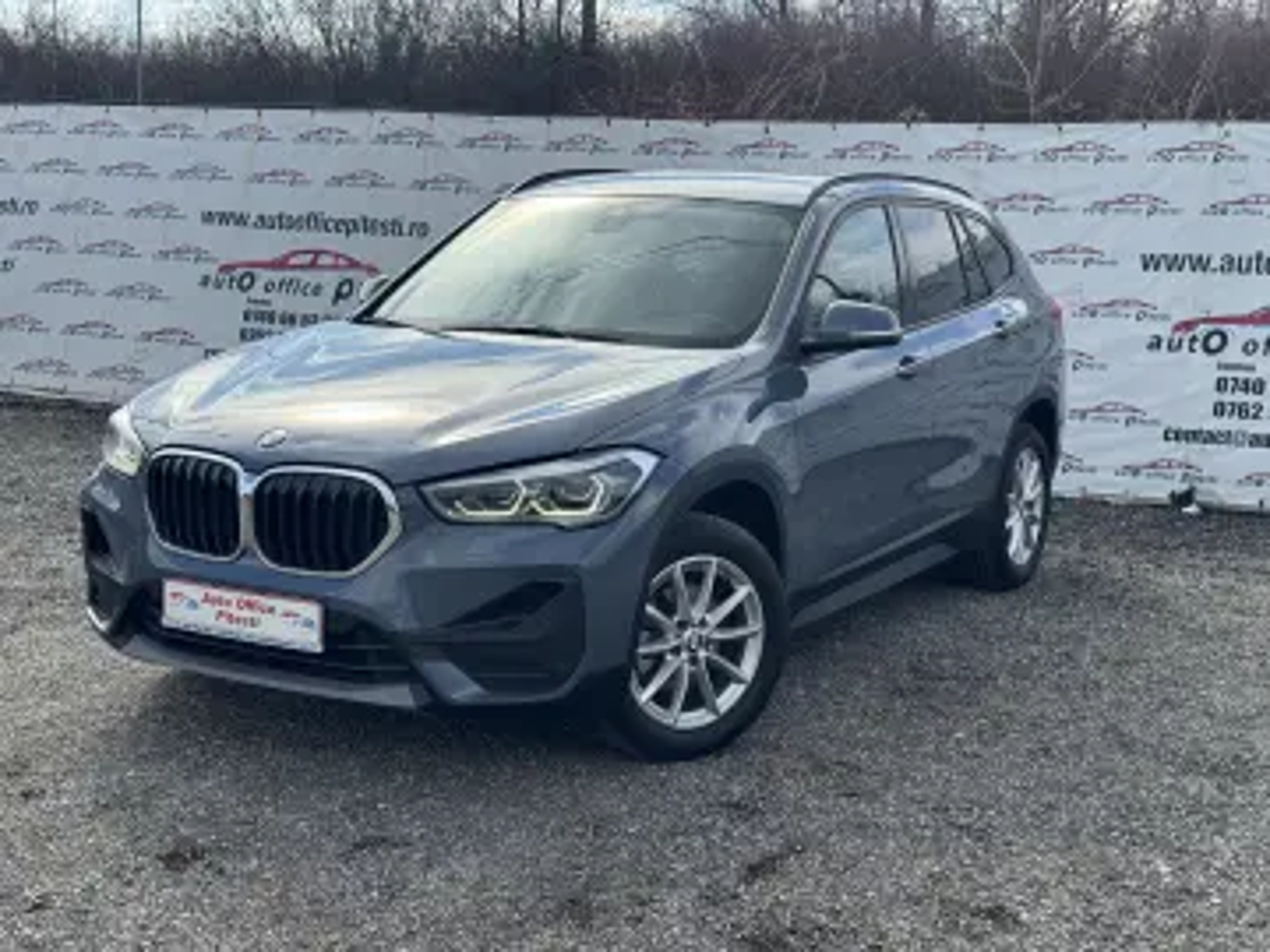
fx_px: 1761
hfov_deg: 39.7
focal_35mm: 48
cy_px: 476
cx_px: 635
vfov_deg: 30.3
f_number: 1.78
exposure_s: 1/3425
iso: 64
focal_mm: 6.76
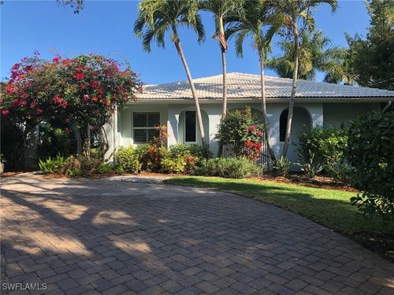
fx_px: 319
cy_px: 148
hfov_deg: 63.4
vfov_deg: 49.7
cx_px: 197
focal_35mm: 28
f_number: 1.8
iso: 20
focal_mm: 4
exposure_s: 1/665
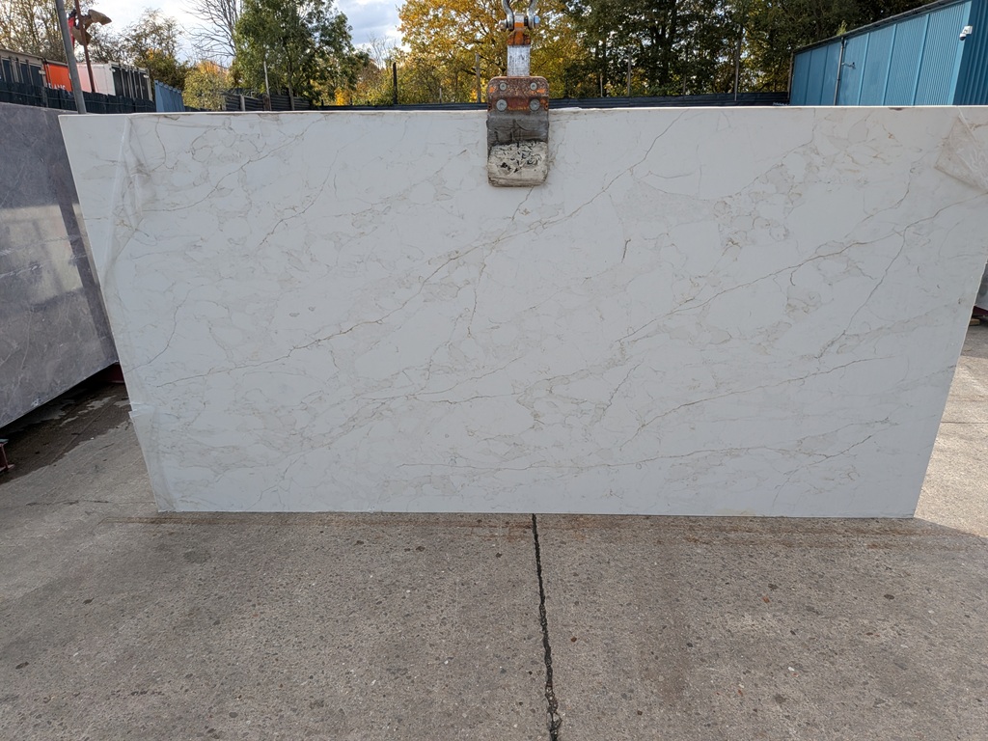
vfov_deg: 56.8
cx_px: 494
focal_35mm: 24
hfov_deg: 71.6
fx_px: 685
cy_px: 370
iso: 59
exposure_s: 1/1495
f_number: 1.7
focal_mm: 4.53
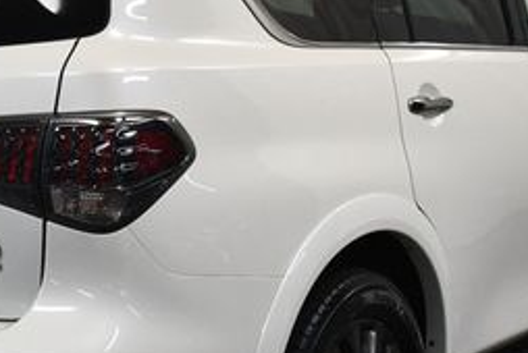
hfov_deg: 18.2
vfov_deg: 12.4
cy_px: 162
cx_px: 104
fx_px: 1630
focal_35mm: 111
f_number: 3.8
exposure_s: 1/200
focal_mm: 22
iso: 800
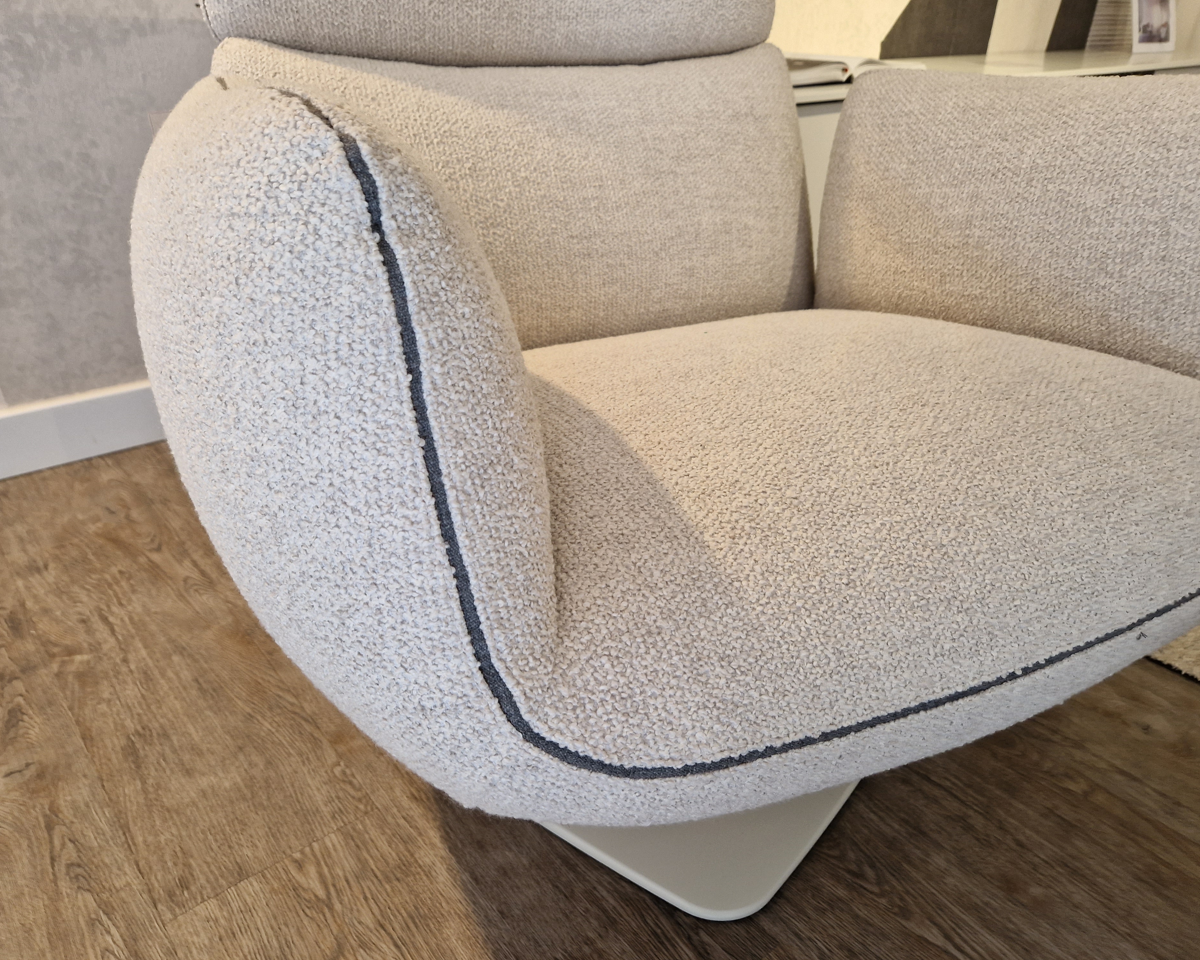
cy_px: 480
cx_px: 593
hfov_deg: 70.3
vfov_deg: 58.8
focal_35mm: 24
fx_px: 852
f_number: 1.8
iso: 125
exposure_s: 1/100
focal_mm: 5.4
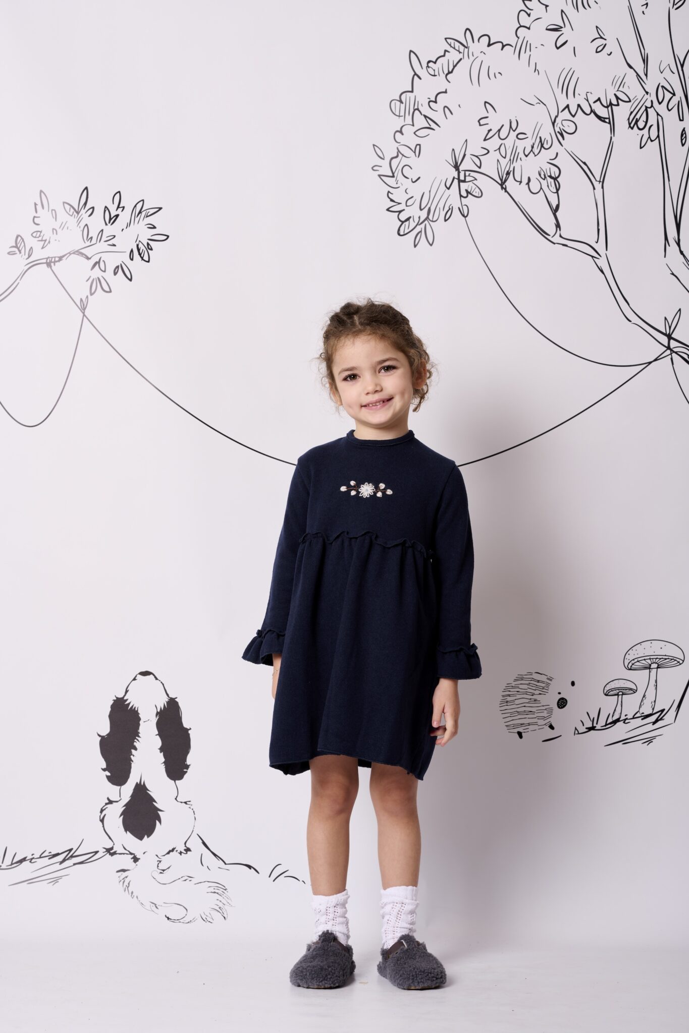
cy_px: 516
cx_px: 344
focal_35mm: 85
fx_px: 2440
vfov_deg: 23.9
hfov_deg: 16.1
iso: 64
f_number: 9
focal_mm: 85
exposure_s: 1/160
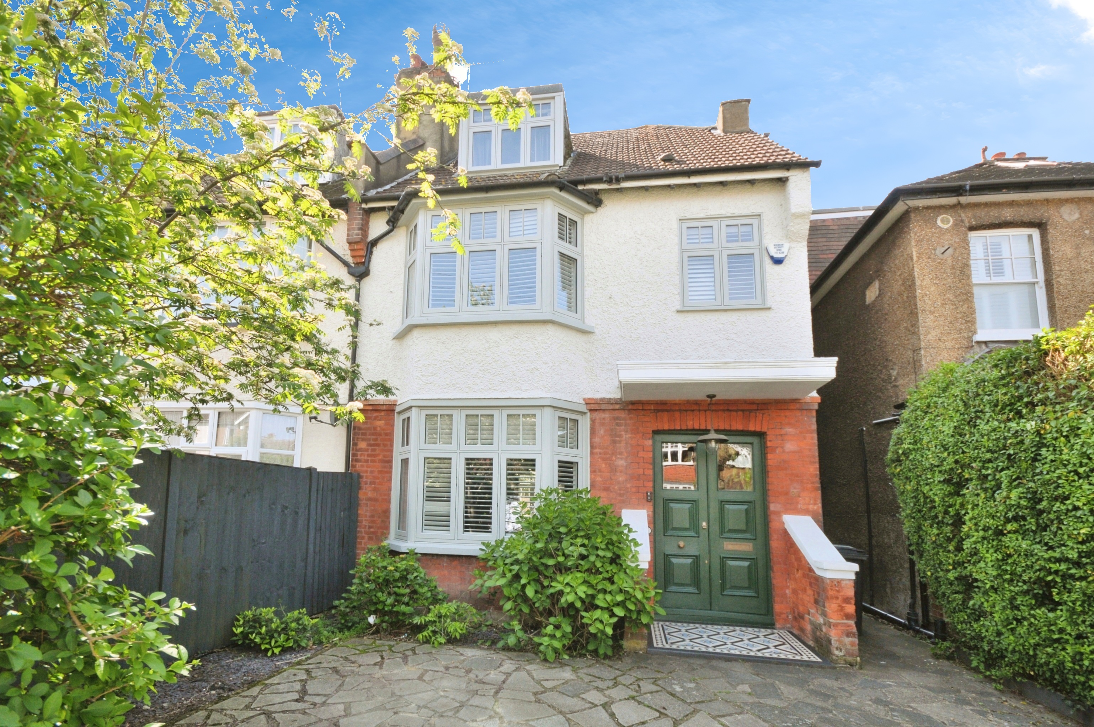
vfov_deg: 77.2
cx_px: 547
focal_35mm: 15
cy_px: 364
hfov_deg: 100.4
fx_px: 455
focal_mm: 10
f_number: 9
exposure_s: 1/320
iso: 500
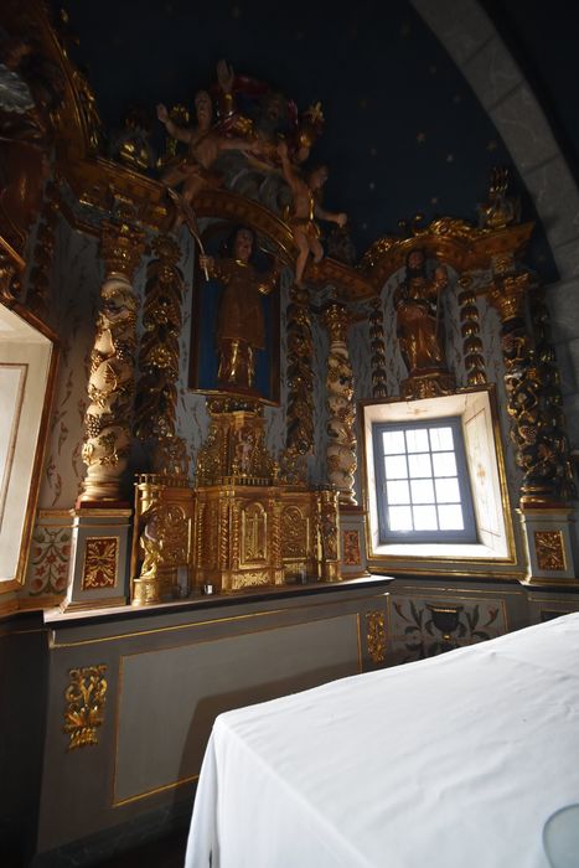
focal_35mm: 15
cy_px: 434
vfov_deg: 100.4
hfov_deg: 77.4
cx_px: 290
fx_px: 362
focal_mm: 10
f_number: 3.5
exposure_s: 1/60
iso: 1800
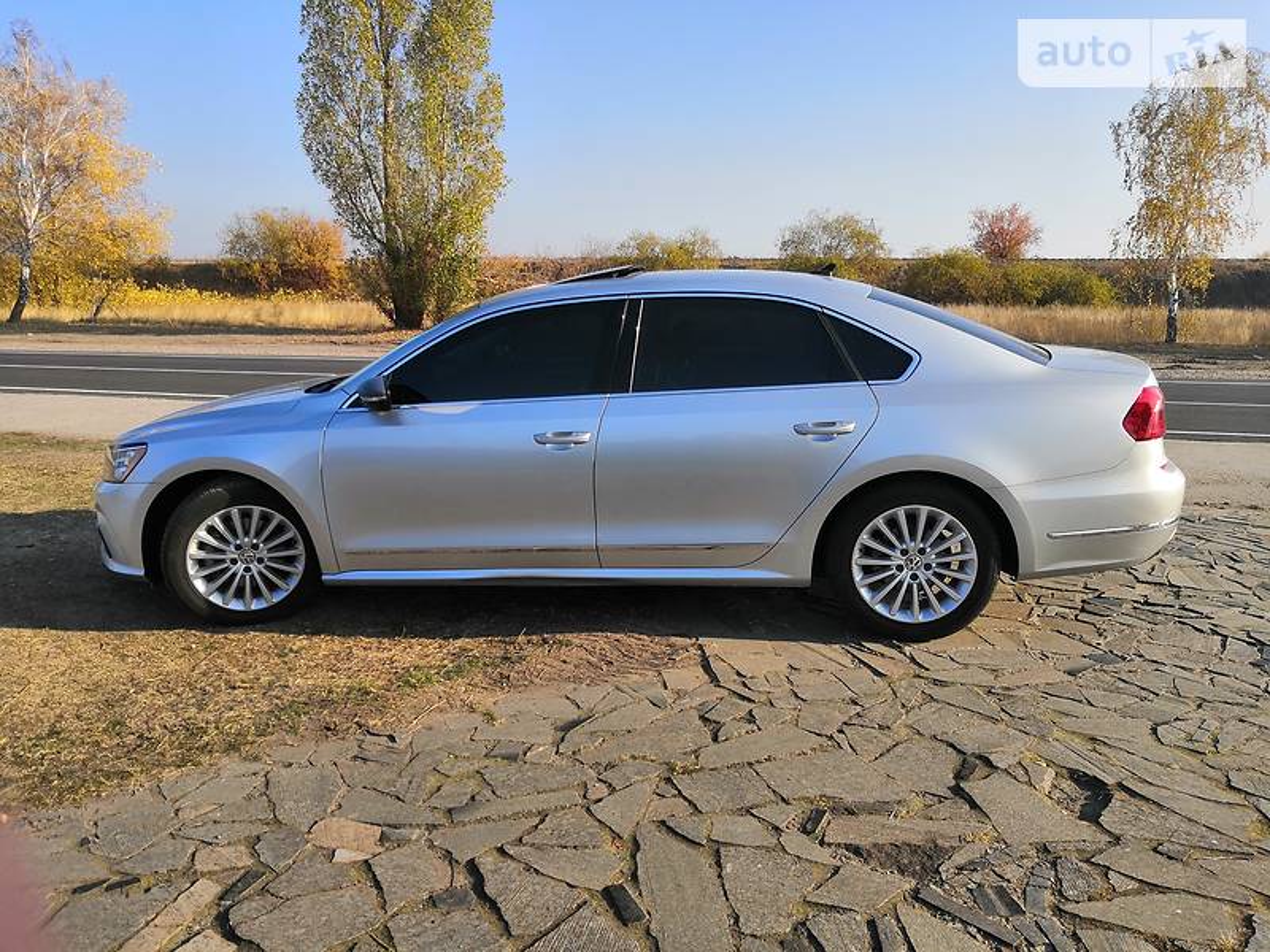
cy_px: 476
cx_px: 635
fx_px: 991
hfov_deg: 65.3
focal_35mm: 27
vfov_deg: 51.4
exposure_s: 1/922
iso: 50
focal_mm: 4
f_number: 1.8
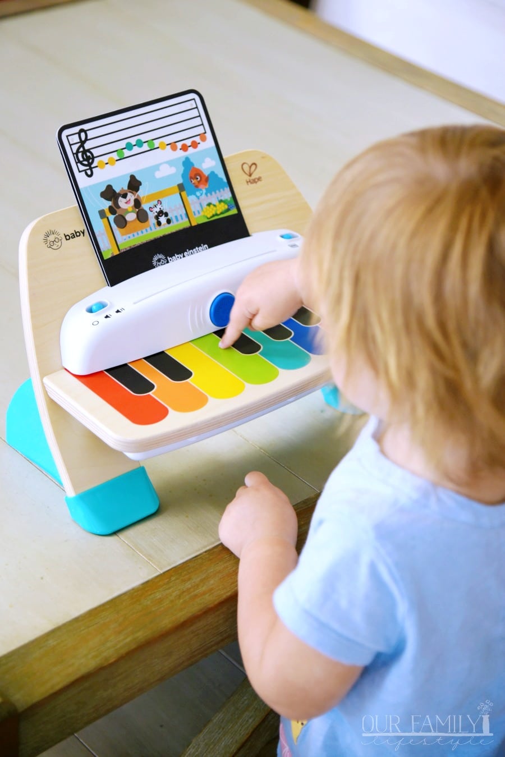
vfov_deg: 27.0
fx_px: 1577
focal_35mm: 75
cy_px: 378
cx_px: 252
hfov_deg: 18.2
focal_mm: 75
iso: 900
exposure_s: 1/60
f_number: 4
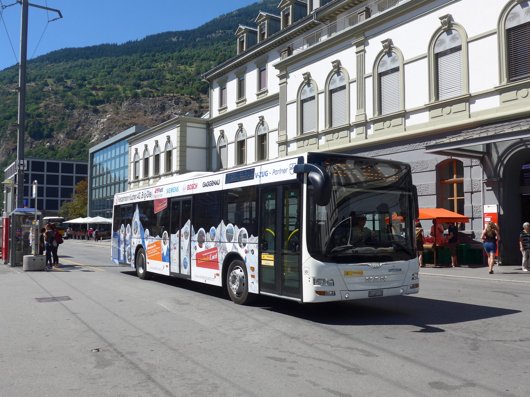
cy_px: 198
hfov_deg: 54.0
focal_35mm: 34
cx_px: 265
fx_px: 521
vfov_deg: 41.8
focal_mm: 7
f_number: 2.8
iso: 80
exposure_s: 1/1600
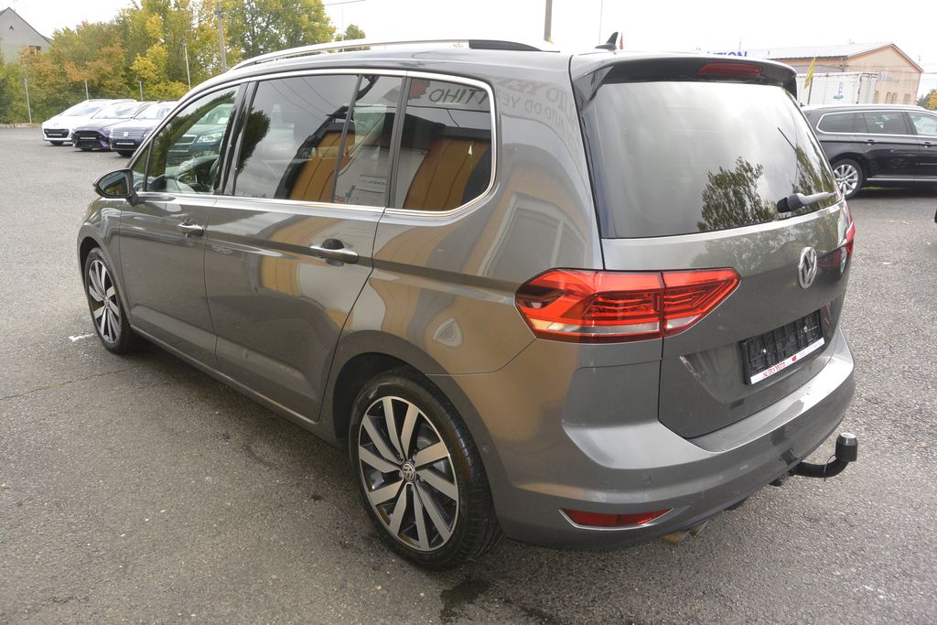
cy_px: 312
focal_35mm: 27
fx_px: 703
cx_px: 468
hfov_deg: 67.4
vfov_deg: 47.9
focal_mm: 10
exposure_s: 1/250
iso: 160
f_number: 4.5
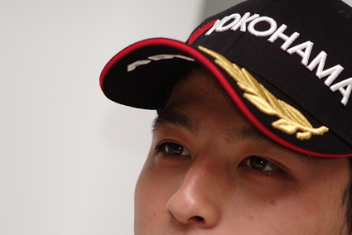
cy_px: 189
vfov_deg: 3.0
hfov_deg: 4.5
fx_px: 4471
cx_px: 221
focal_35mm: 457
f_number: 2.8
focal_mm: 180
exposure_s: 1/250
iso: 200
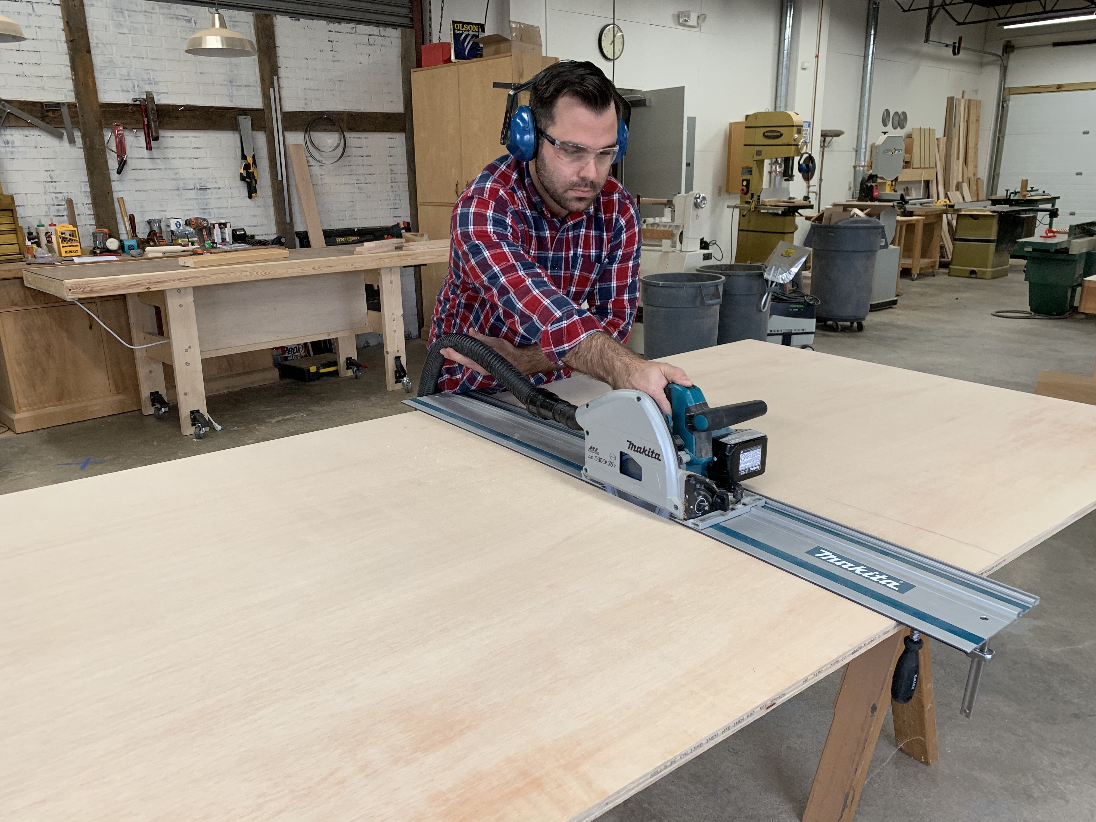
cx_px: 548
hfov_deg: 67.3
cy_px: 411
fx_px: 823
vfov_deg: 53.1
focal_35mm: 26
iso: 80
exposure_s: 1/60
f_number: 1.8
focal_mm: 4.25
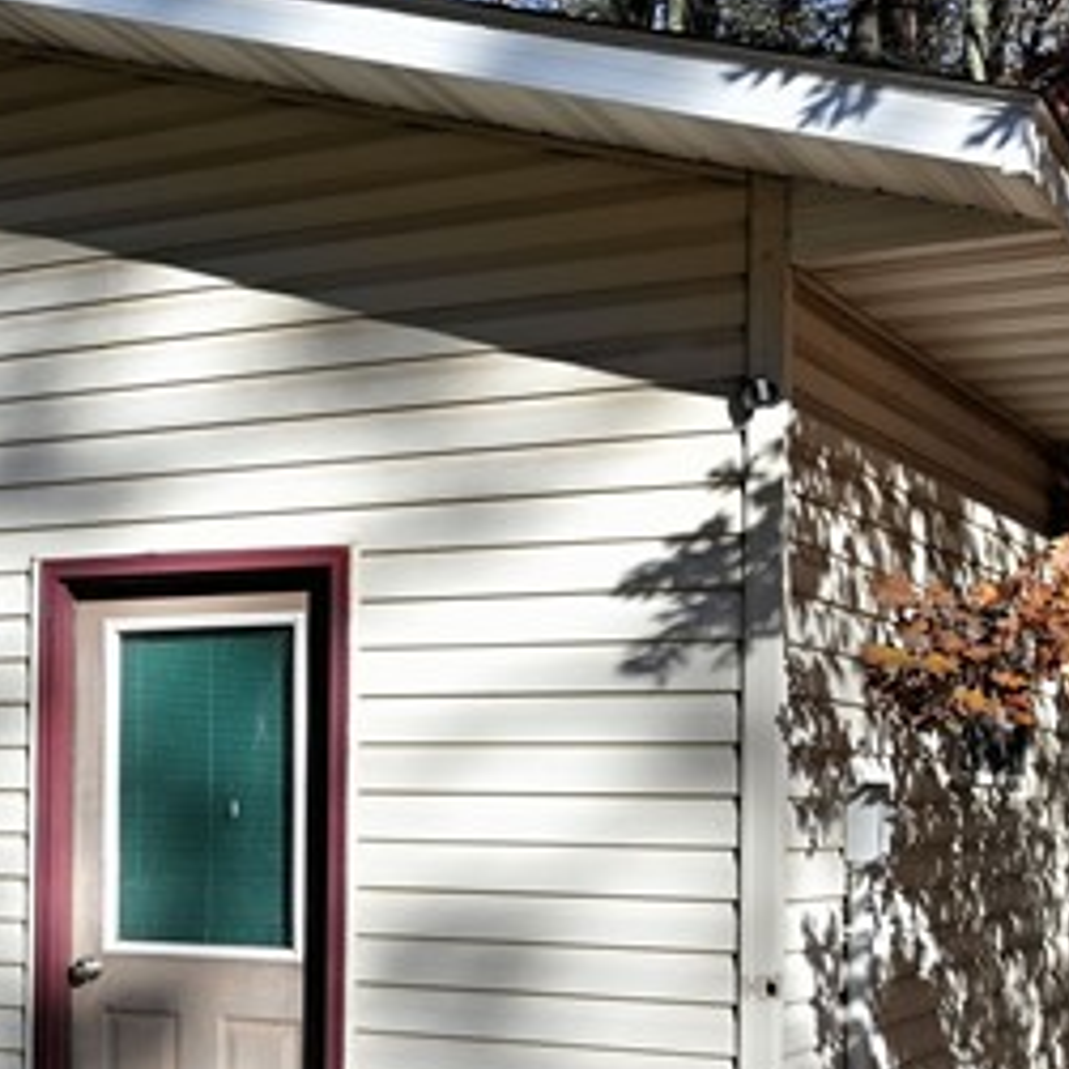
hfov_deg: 21.8
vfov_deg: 24.4
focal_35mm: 70
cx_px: -383
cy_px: 792
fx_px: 2446
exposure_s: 1/640
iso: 200
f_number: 5.6
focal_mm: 19
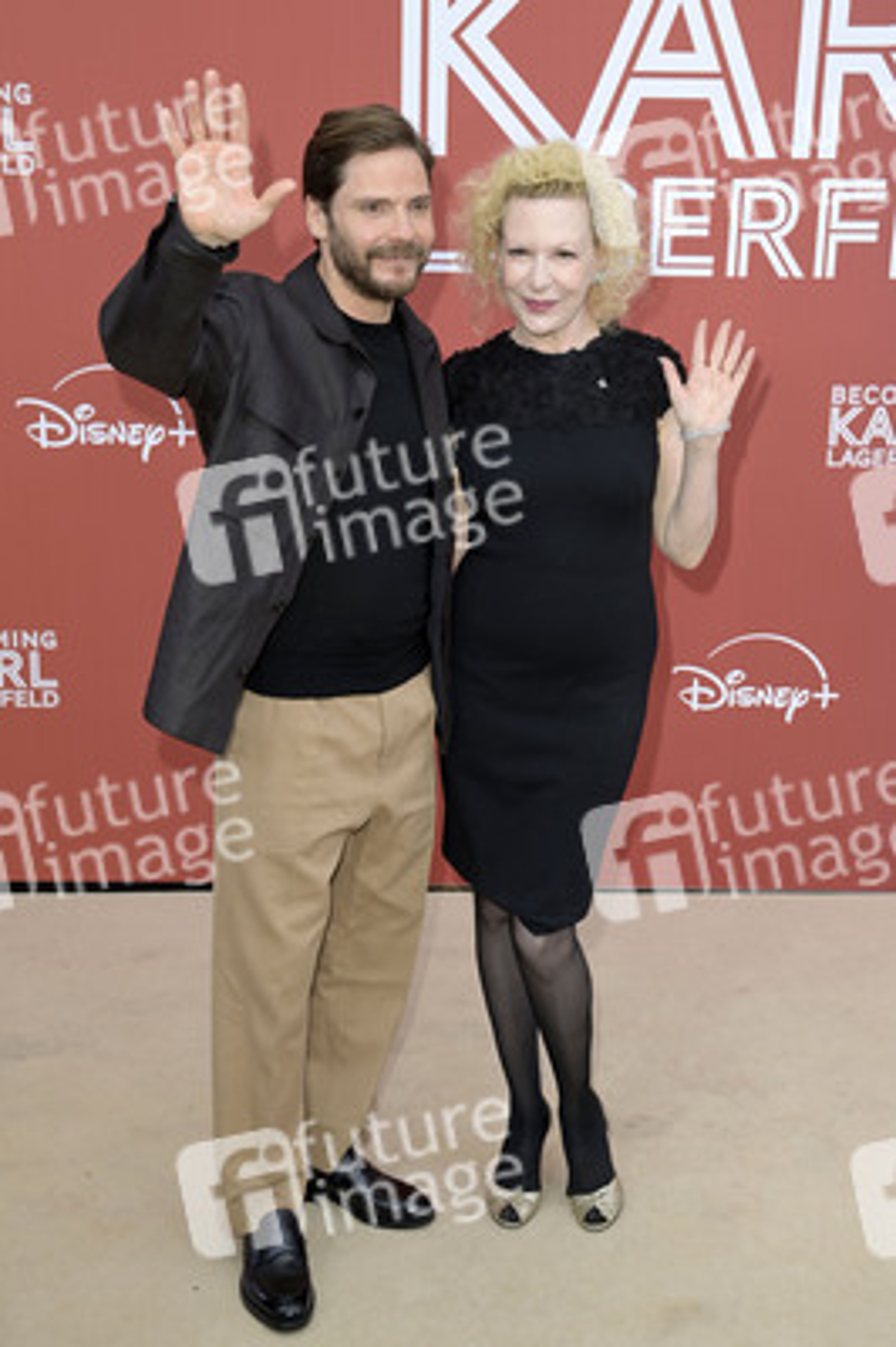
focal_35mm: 40
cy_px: 674
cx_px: 448
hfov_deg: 33.3
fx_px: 1496
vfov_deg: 48.5
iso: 640
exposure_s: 1/250
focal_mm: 40
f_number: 5.6
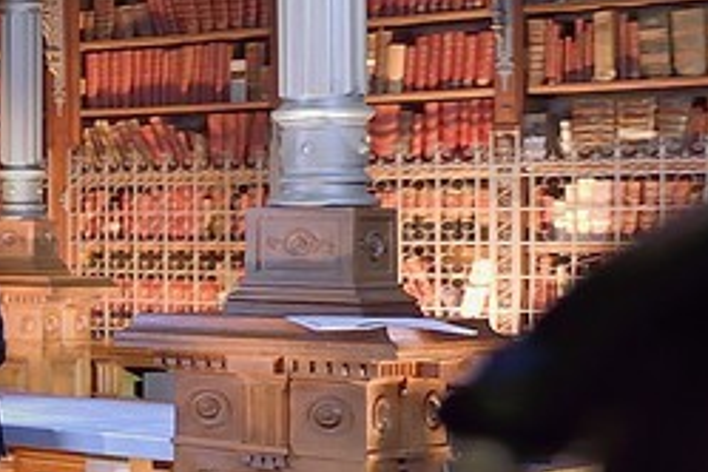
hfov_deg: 12.8
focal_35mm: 90
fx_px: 1770
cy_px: 222
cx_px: -1228
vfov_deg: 15.2
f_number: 4
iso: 1600
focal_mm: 14
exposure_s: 1/30
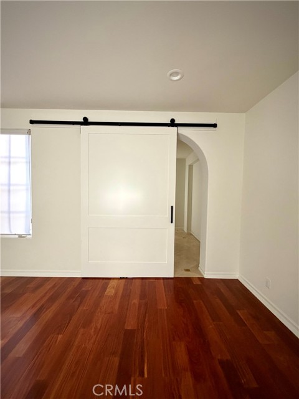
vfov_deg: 102.1
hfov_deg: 85.7
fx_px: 161
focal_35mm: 14
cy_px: 200
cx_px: 150
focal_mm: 2.22
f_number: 2.2
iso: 320
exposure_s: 1/63
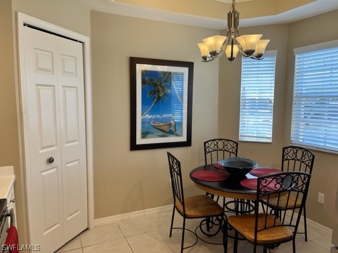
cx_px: 169
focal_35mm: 26
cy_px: 126
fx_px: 254
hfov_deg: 67.3
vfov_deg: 53.1
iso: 80
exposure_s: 1/120
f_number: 1.6
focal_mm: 5.1
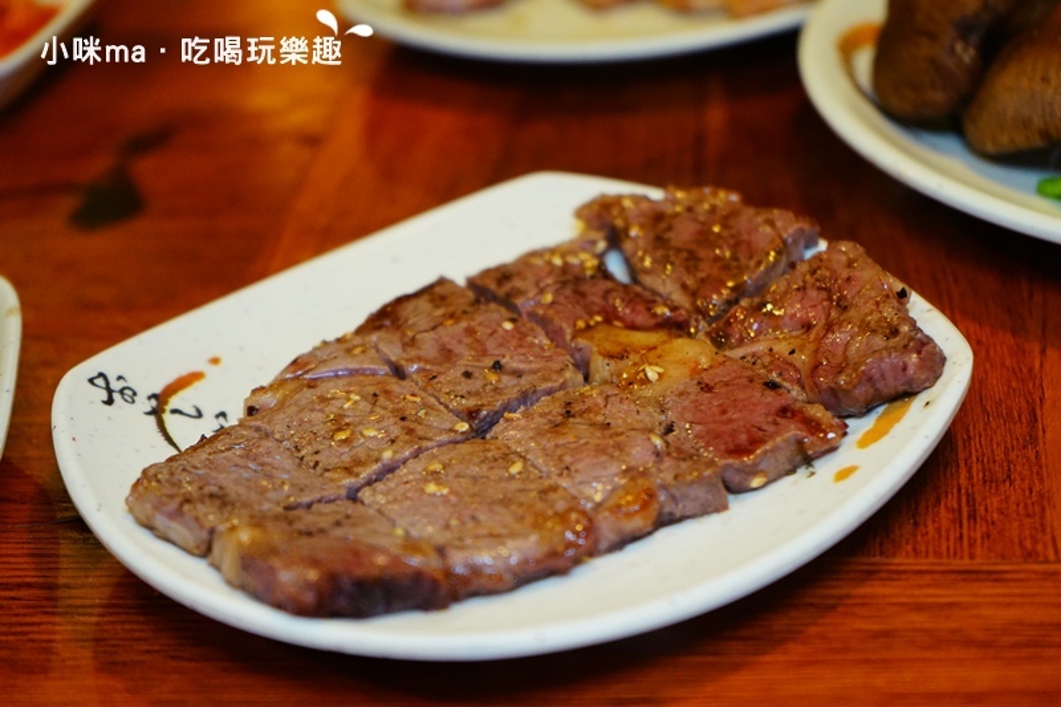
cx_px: 530
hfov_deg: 28.8
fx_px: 2062
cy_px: 354
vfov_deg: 19.4
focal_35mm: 70
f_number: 5.6
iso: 2000
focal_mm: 70
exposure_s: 1/80
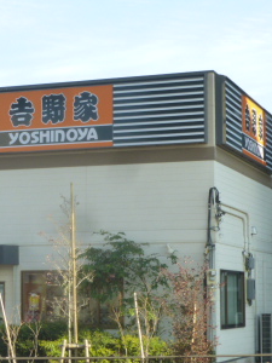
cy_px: 214
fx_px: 1006
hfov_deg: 15.3
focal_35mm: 96
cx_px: 50
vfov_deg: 20.4
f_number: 3.9
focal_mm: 8
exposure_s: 1/250
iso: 160
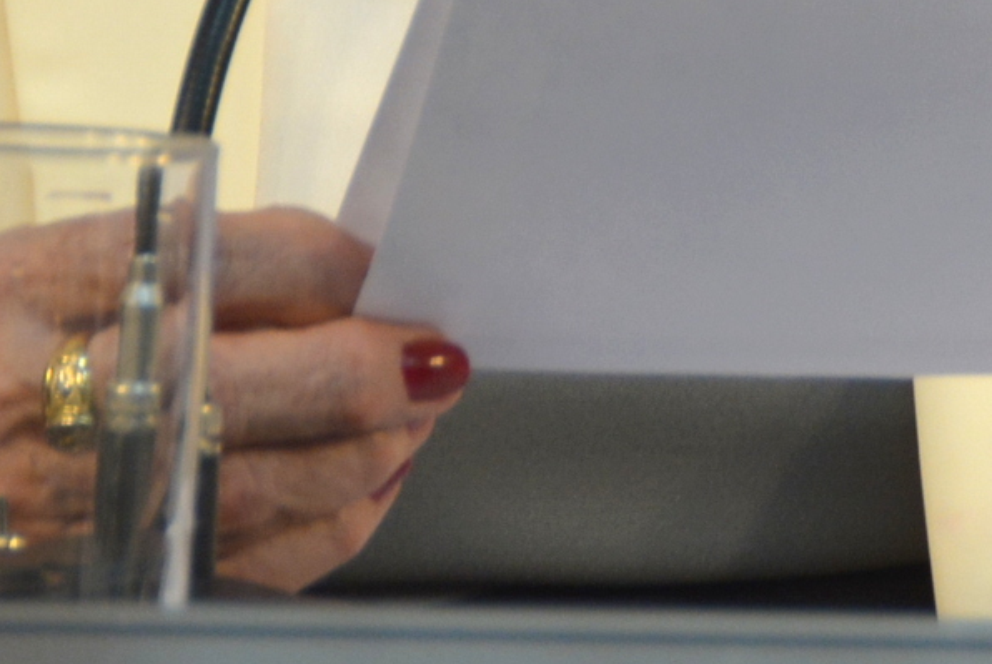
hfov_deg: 2.3
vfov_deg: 1.5
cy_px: -759
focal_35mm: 903
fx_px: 24913
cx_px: 899
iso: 450
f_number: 5.3
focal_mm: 120
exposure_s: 1/60
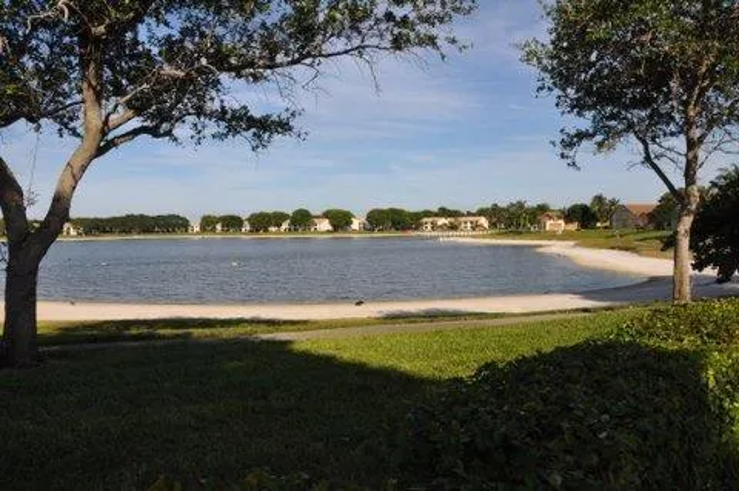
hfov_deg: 67.4
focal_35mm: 27
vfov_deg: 47.8
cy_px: 246
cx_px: 370
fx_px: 554
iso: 640
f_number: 18
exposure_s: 1/320
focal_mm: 18
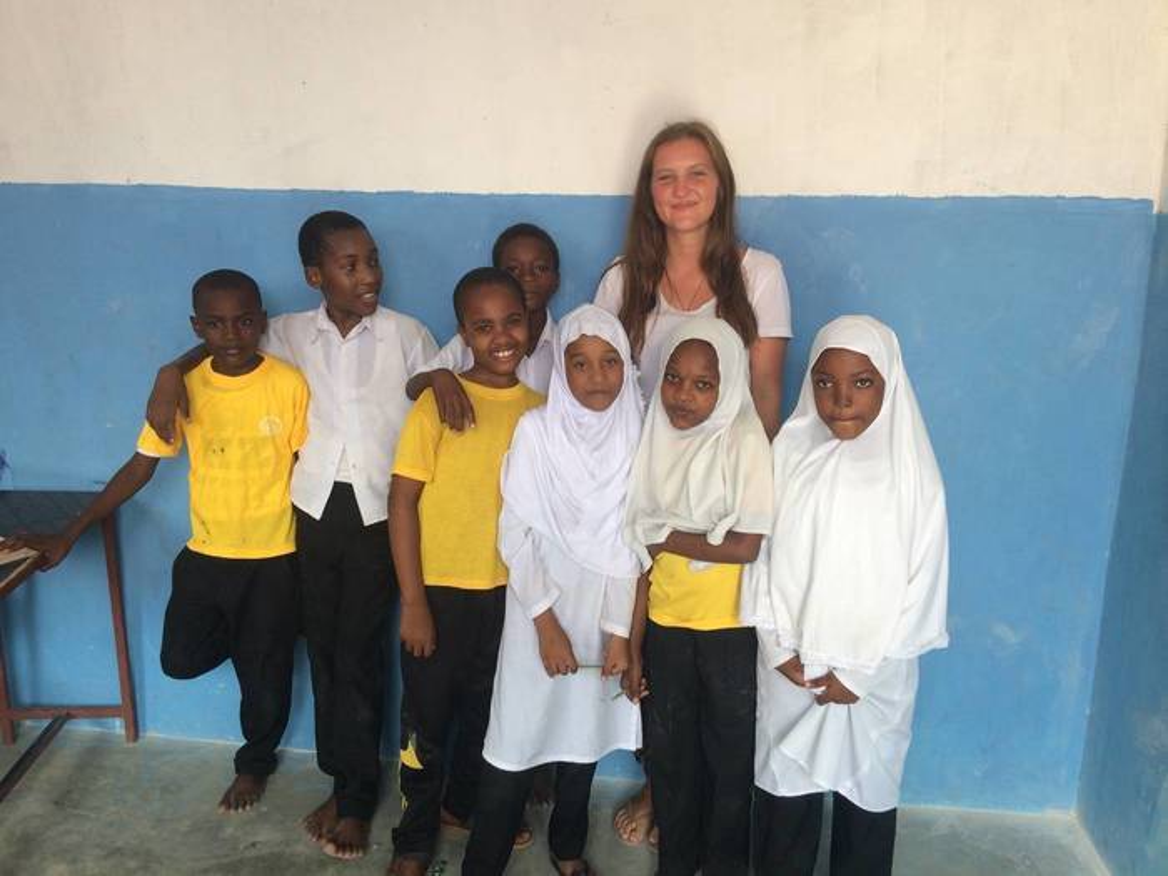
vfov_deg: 48.2
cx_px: 584
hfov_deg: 61.7
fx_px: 979
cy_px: 438
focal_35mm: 29
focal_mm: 4.15
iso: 40
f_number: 2.2
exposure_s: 1/100
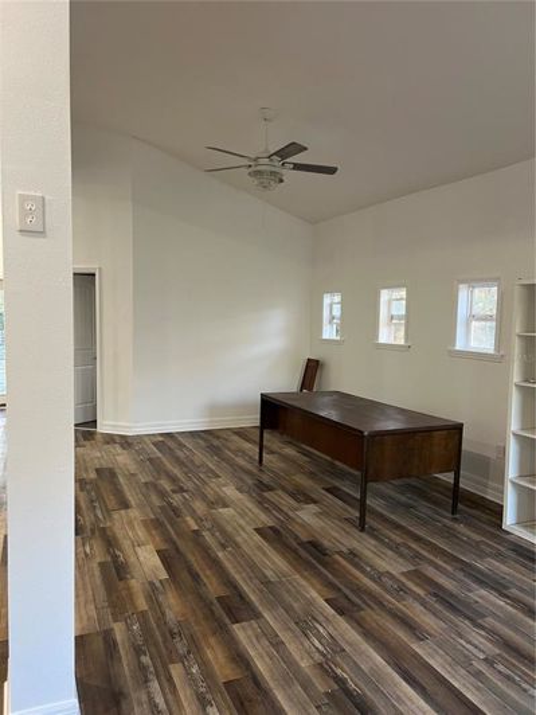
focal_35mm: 26
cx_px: 268
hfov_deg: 53.1
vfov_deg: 67.3
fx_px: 537
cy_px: 358
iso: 200
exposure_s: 1/60
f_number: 1.5
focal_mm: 5.7
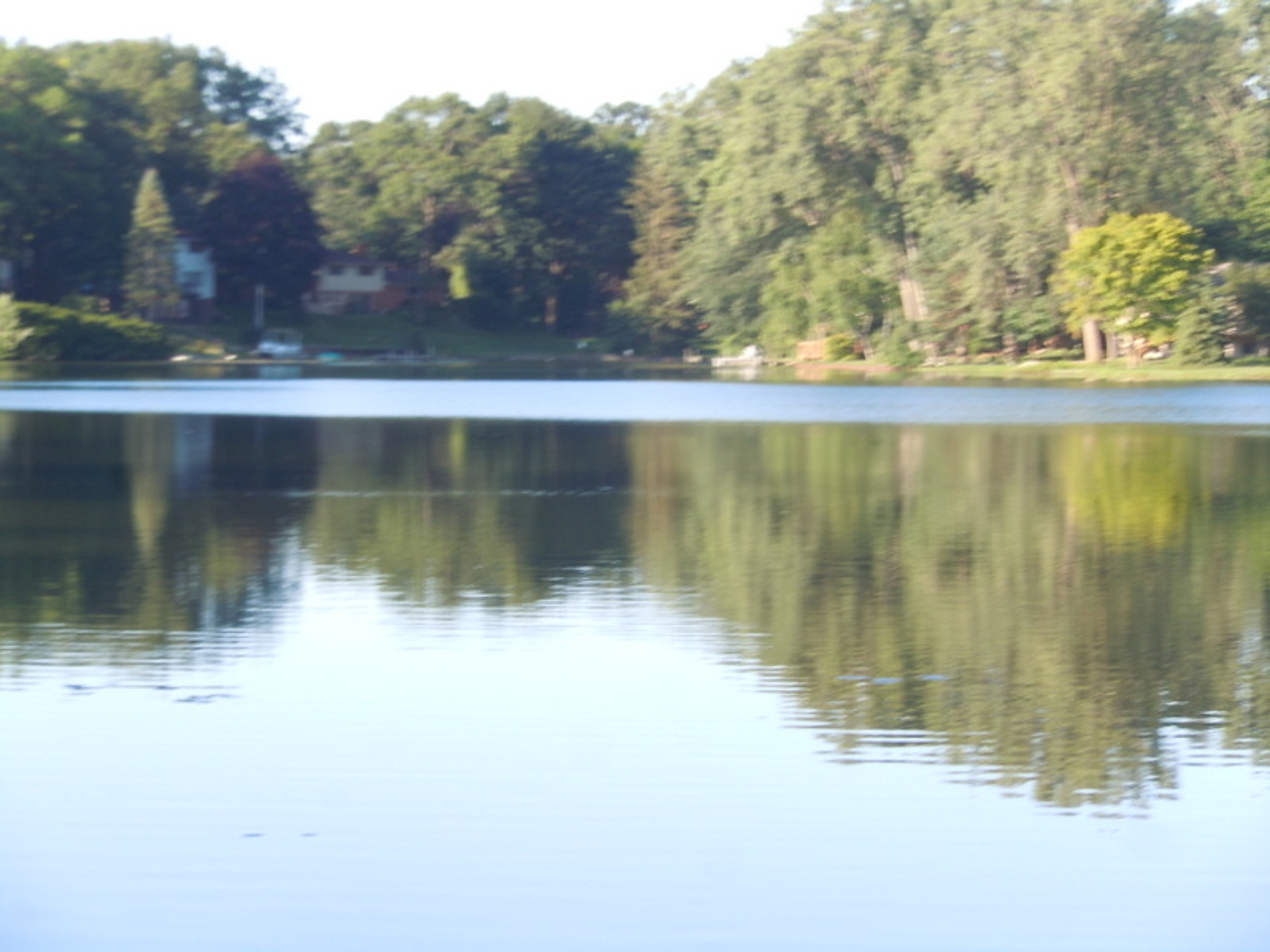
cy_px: 476
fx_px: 5173
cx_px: 635
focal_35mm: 141
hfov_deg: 14.0
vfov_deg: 10.5
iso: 125
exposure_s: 1/100
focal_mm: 25.3
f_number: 5.5
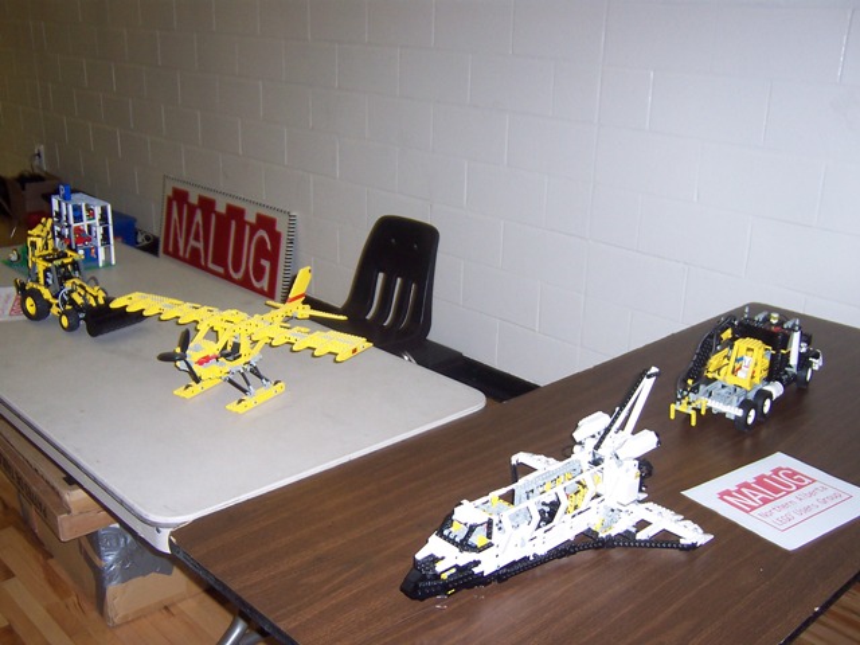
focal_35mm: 36
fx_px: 894
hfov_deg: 51.4
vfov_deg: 39.7
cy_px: 322
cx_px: 430
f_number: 2.8
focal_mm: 5.6
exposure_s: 1/60
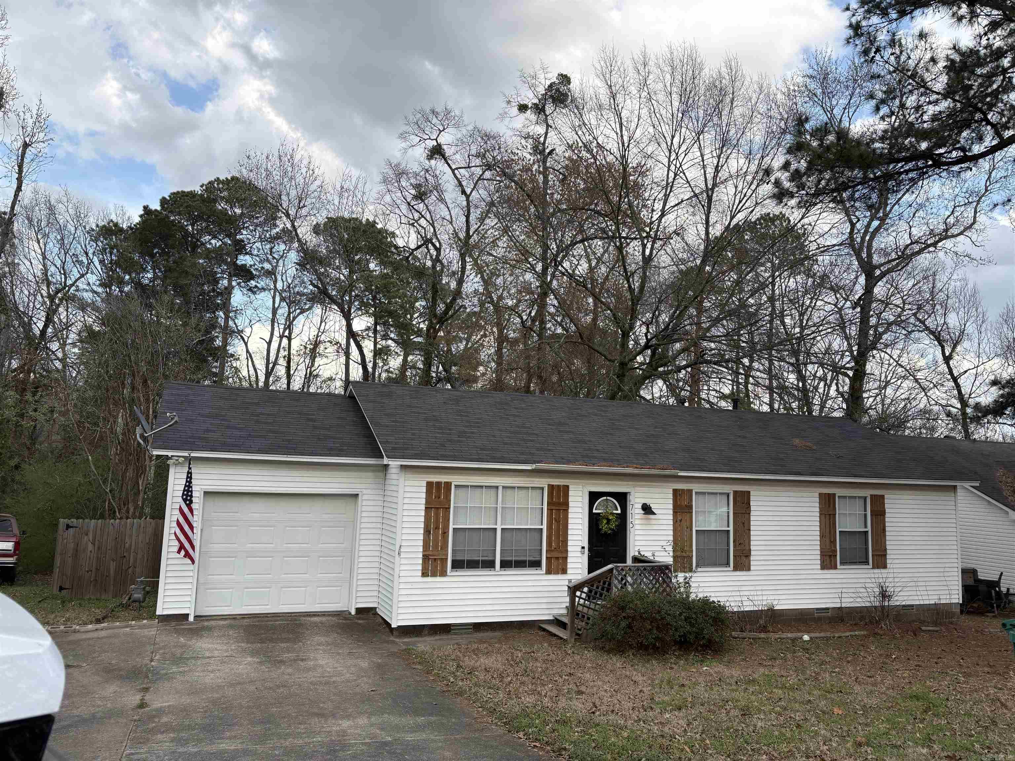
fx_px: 762
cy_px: 380
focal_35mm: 26
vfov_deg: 53.1
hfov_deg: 67.3
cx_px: 508
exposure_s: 1/1239
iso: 50
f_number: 1.6
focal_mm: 5.96
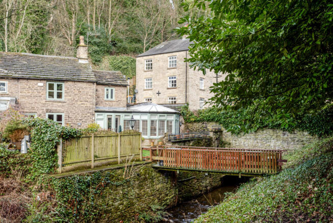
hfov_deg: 58.7
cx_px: 166
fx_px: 296
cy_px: 112
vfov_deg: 41.2
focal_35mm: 32
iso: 100
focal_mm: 32
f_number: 8
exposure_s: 1/50
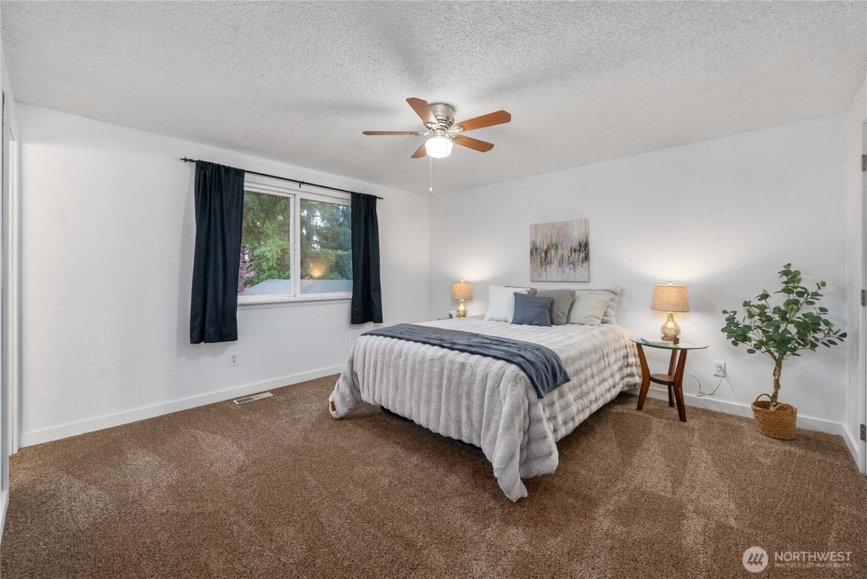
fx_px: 337
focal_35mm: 14
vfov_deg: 81.3
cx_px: 434
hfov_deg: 104.2
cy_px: 290
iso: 1000
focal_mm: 14
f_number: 7.1
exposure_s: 1/2
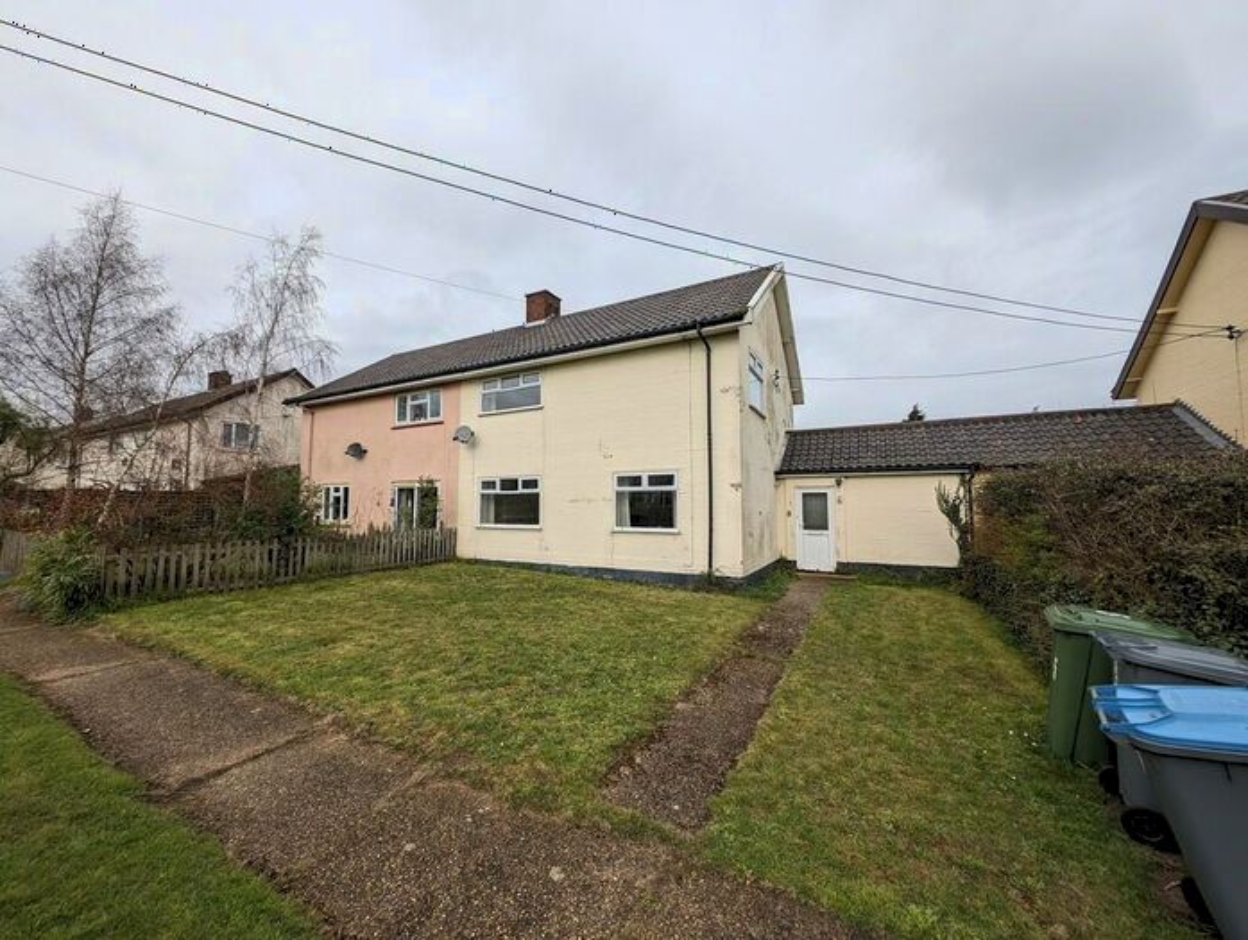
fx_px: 433
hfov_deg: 110.4
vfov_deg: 94.7
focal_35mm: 12
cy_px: 470
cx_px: 624
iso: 41
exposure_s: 1/952
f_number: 1.95
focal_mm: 2.23
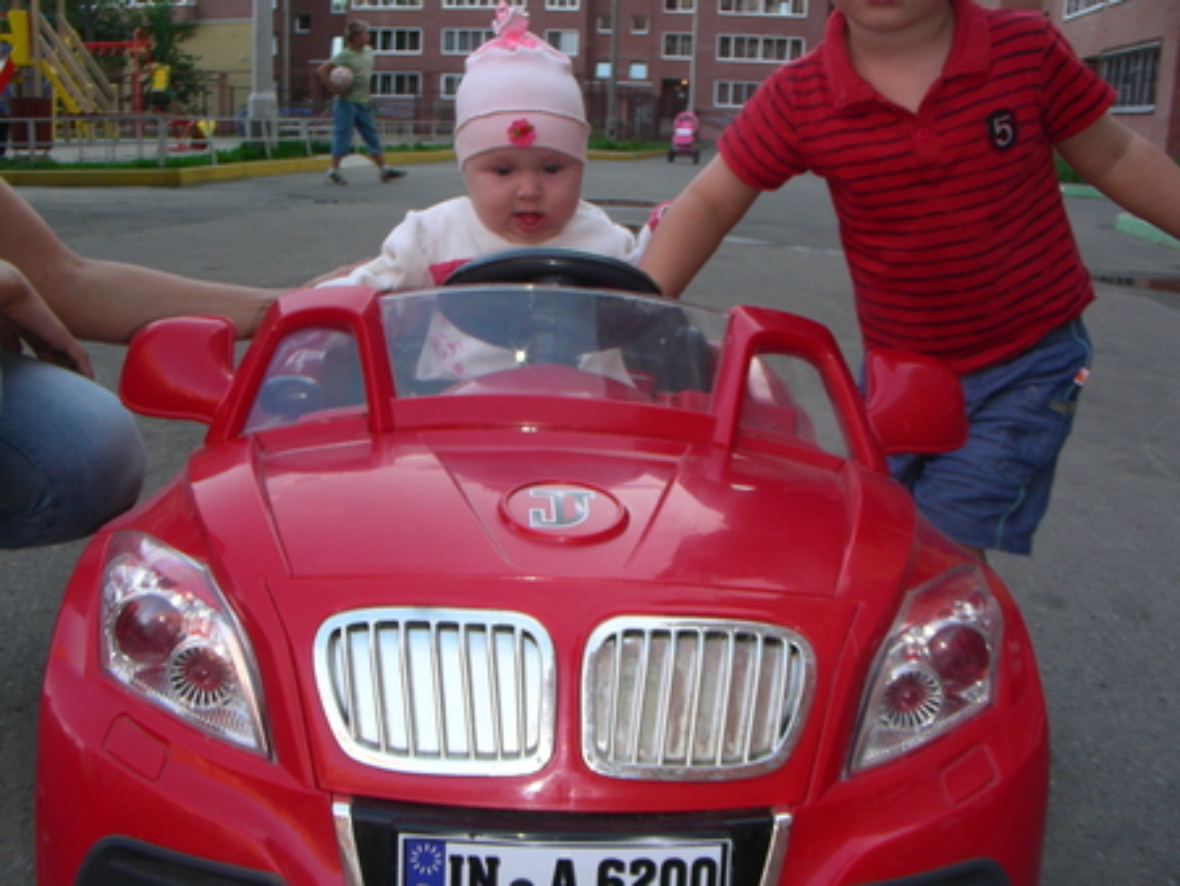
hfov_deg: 49.0
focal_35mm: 38
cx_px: 590
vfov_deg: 37.8
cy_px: 443
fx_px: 1296
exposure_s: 1/52.5
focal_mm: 6.3
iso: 50
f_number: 3.5
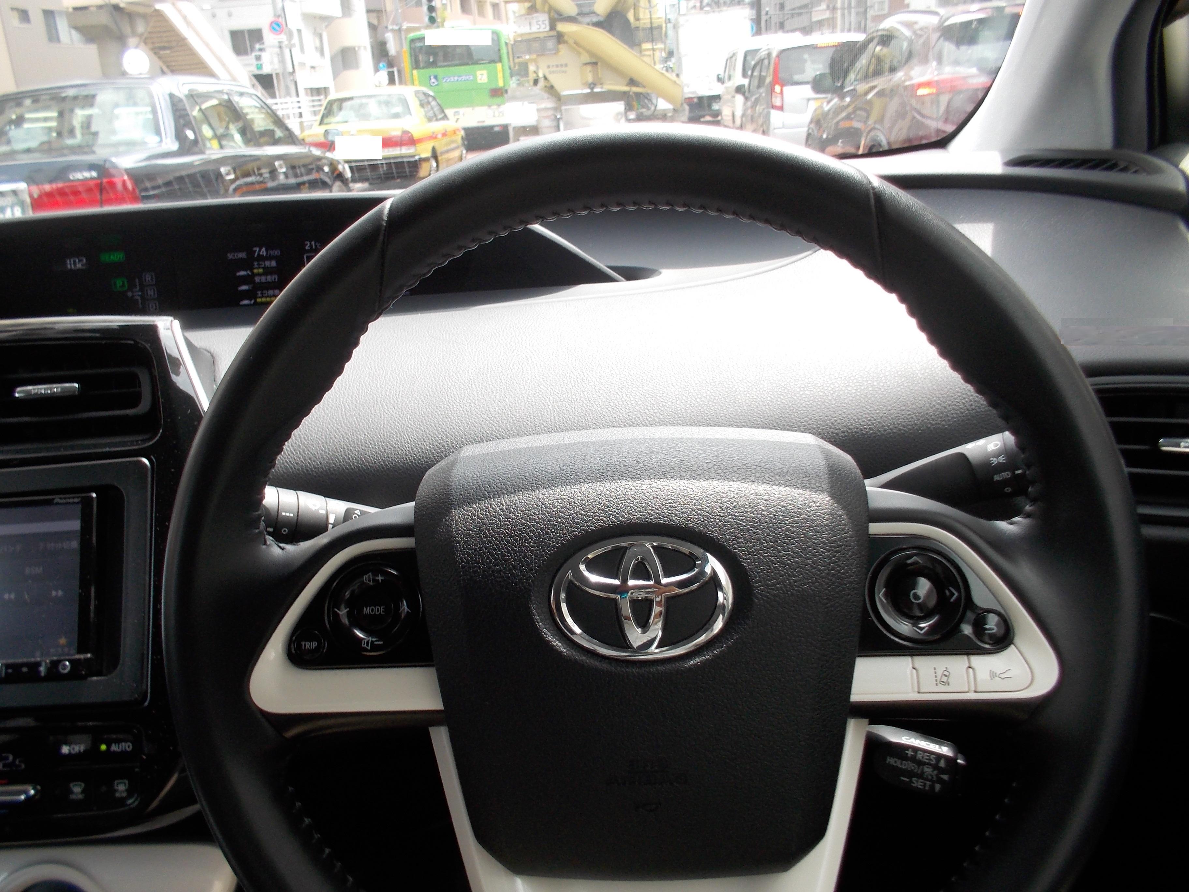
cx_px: 594
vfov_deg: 48.2
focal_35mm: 29
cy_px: 446
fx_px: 996
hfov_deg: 61.7
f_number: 3.3
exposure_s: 1/125
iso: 80
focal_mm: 4.1
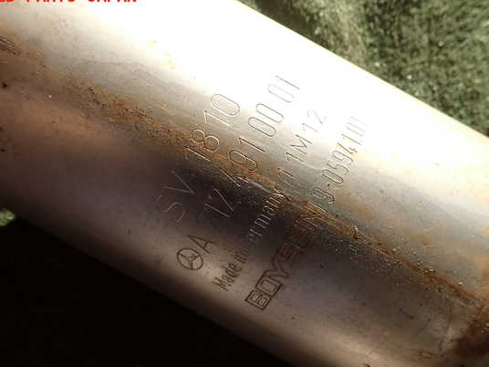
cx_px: 244
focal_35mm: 28
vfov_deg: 49.7
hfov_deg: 63.4
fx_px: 396
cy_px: 190
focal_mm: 4.5
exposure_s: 1/250
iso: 100
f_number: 2.8
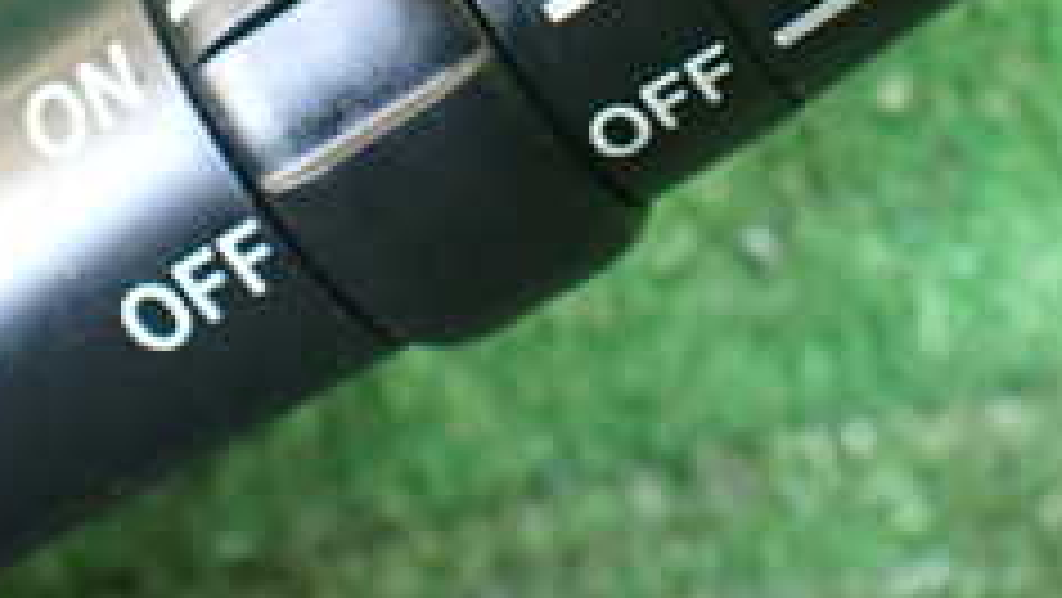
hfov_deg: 25.6
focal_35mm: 83
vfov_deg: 14.0
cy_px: -184
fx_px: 2338
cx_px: 572
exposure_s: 1/125
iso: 800
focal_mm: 5.4
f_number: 2.3
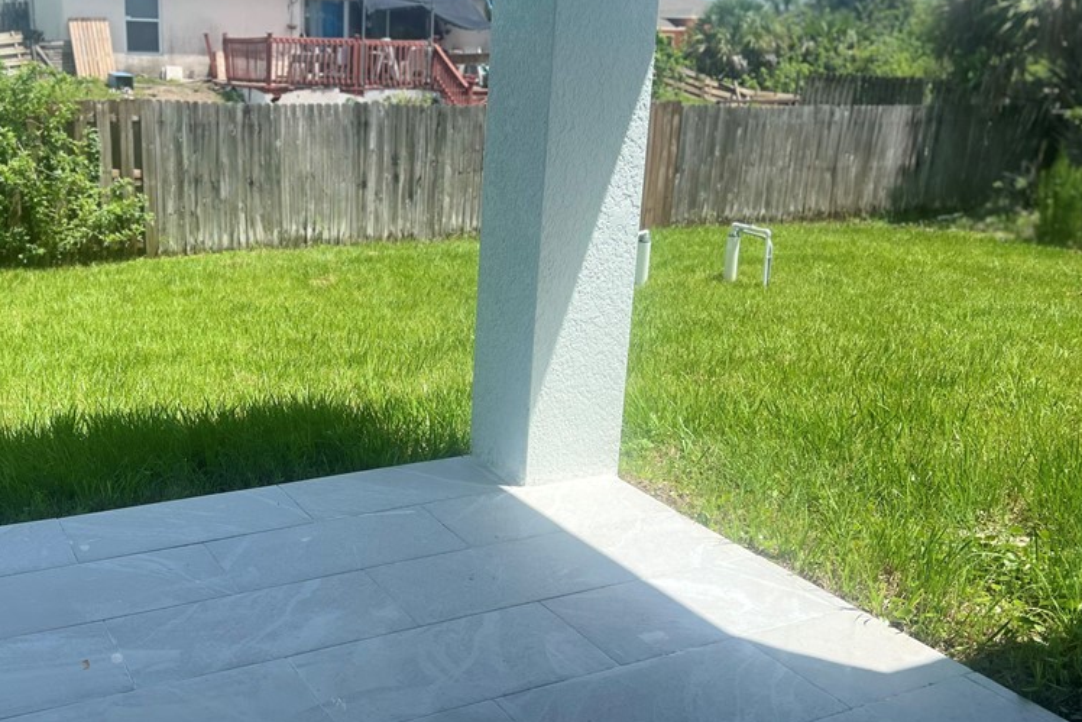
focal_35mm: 37
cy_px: 347
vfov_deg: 36.0
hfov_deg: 51.2
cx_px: 391
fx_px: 1112
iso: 50
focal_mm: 5.7
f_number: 1.5
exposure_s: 1/1698
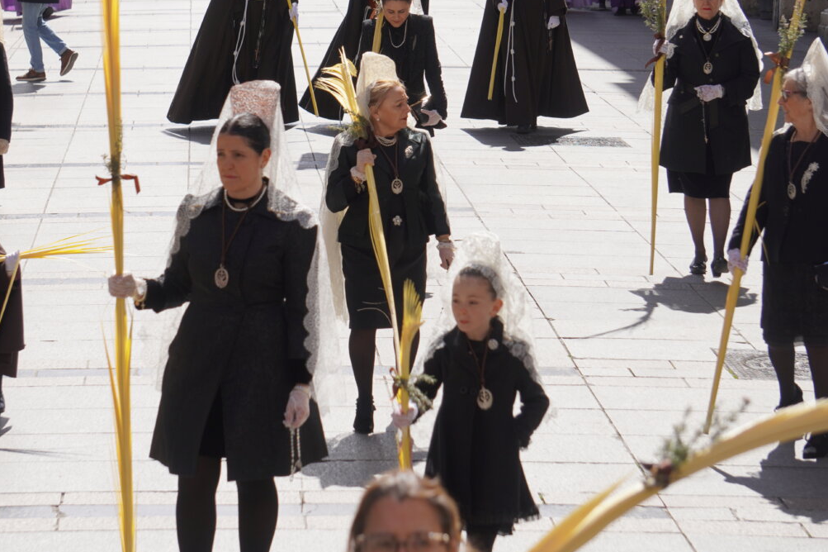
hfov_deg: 13.1
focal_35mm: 157
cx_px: 315
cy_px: 209
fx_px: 3610
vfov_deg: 8.7
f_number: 5.6
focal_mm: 82
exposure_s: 1/500
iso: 100
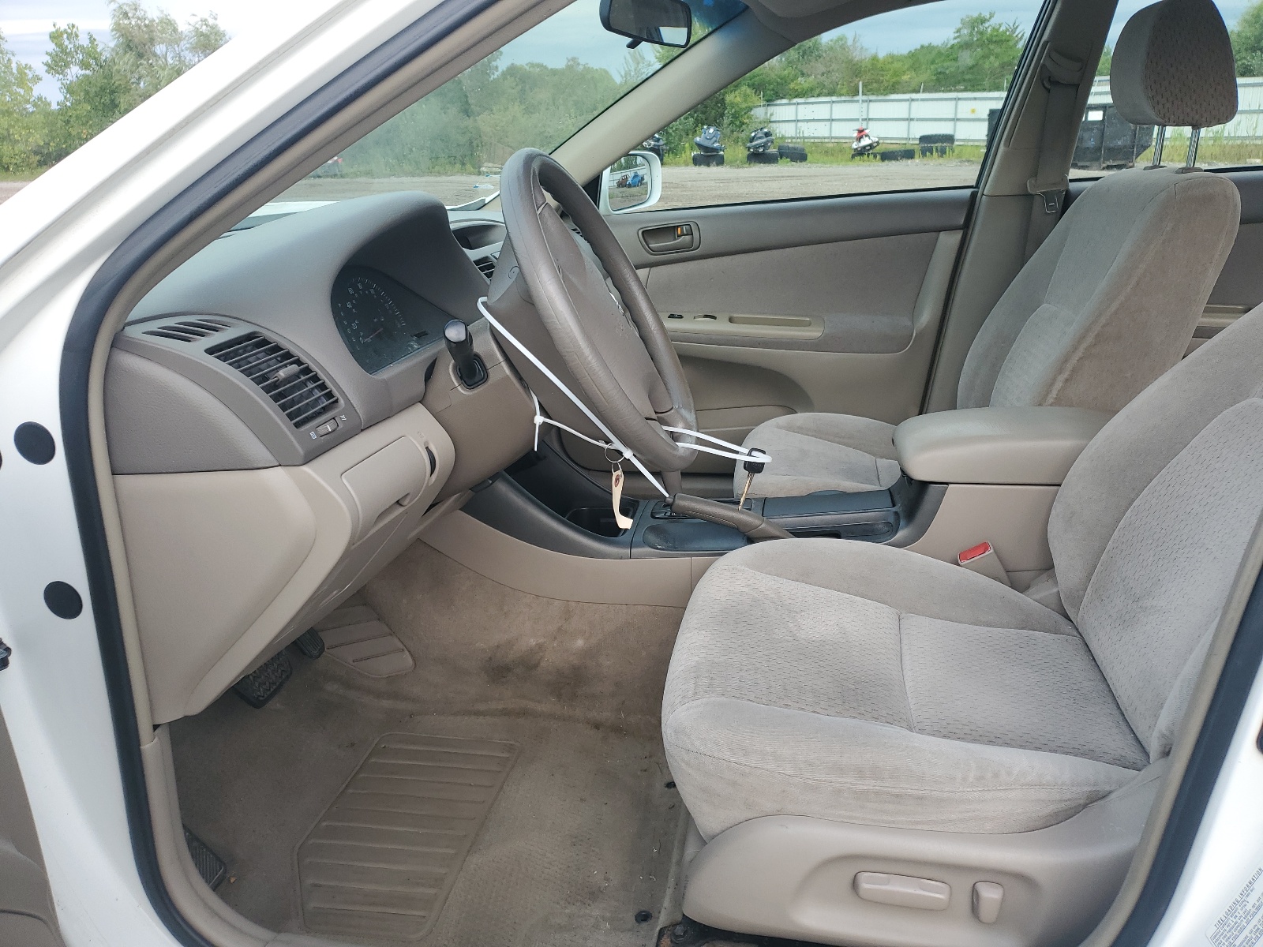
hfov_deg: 67.3
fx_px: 949
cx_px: 632
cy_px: 474
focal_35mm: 26
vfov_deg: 53.1
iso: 50
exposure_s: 1/526
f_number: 1.5
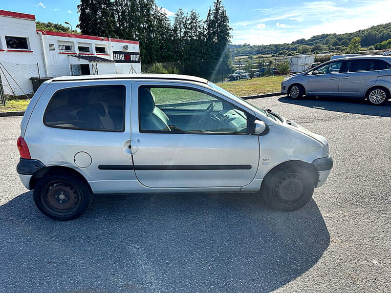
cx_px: 196
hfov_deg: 71.6
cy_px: 146
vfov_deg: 56.8
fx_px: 271
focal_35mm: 24
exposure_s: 1/2525
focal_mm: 6.86
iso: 80
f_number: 1.78
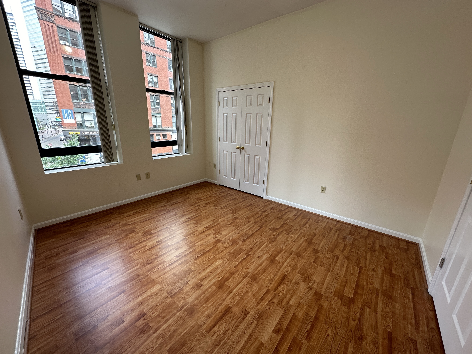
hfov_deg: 102.1
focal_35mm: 14
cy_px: 177
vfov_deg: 85.7
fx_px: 191
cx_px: 236
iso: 80
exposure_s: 1/99
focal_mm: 2.22
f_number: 2.2
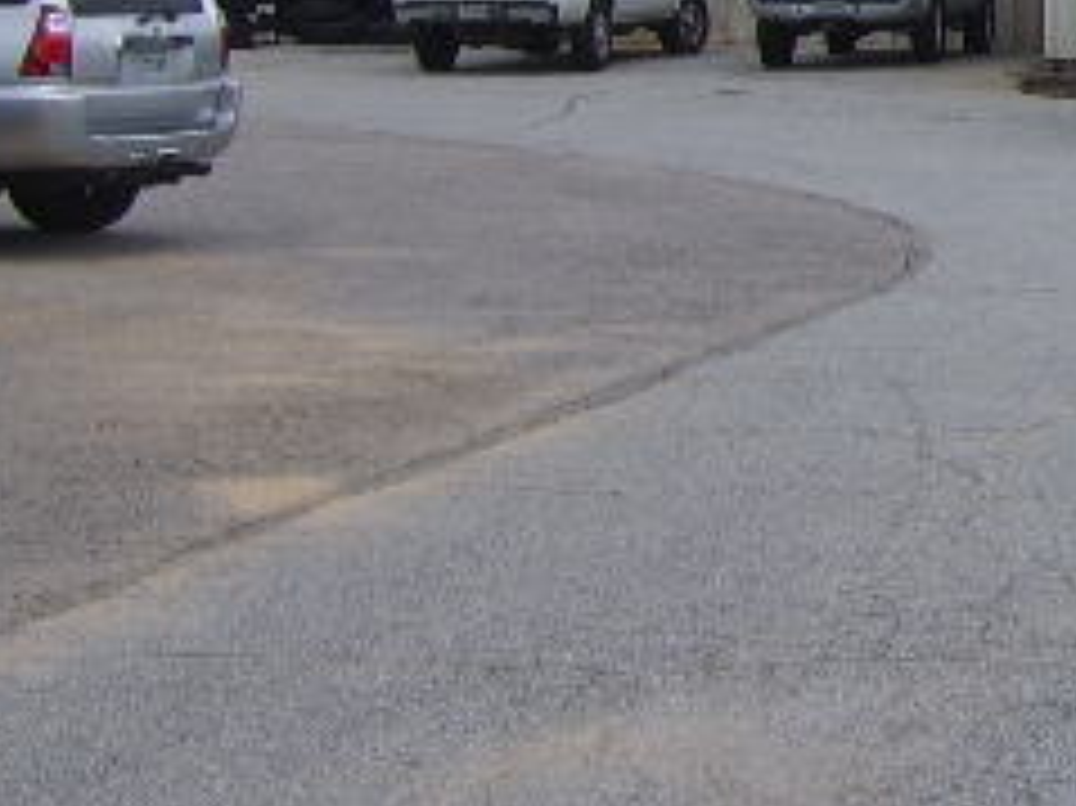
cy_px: -9
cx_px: 1310
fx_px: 2579
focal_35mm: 83
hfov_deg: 21.7
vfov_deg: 17.3
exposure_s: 1/353
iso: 71
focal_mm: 8.13
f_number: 6.7
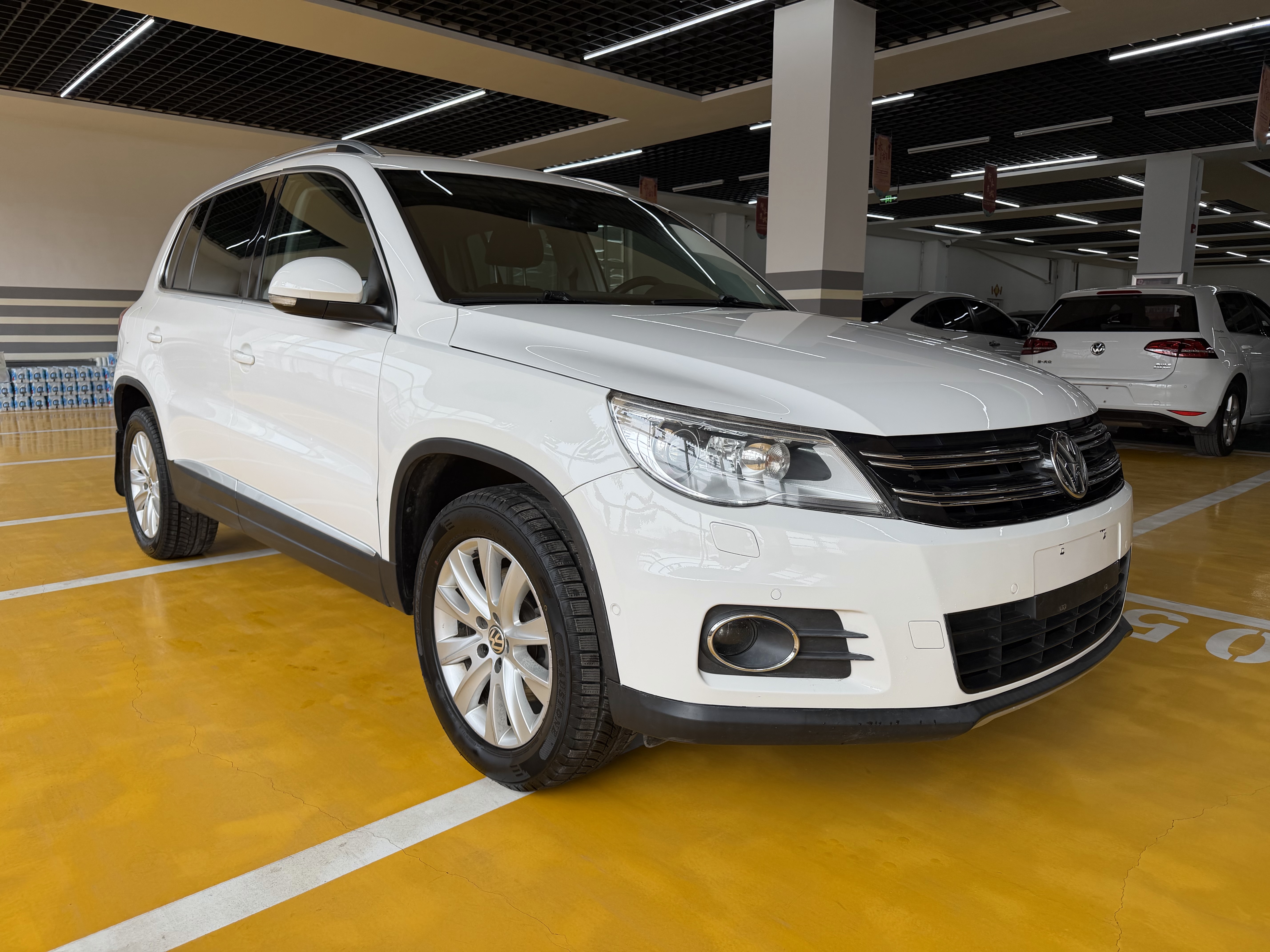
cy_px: 476
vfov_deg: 56.8
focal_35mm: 24
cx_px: 635
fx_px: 881
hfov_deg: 71.6
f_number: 1.78
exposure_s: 1/241
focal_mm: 6.76
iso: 64
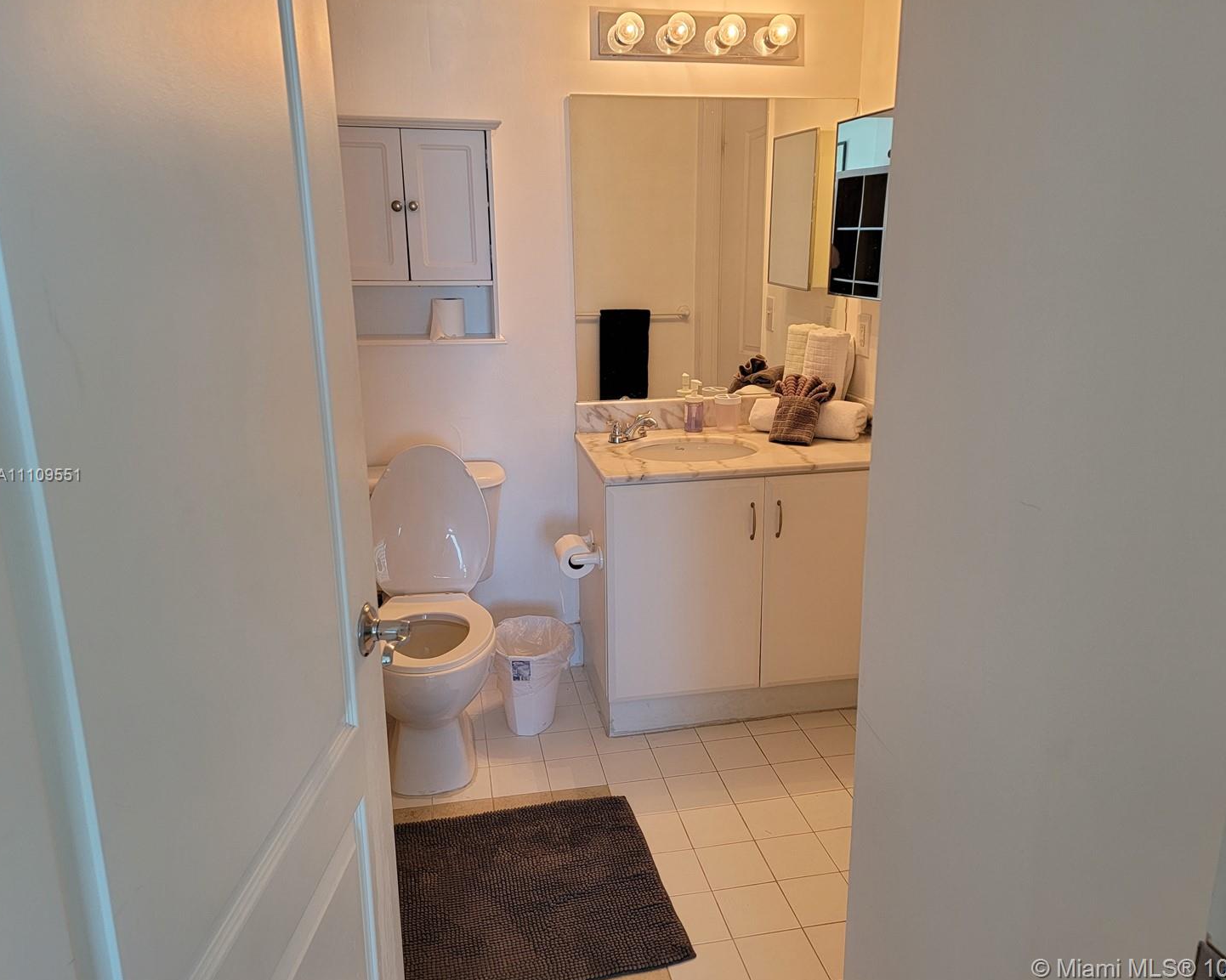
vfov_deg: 54.9
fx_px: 943
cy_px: 476
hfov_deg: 66.0
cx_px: 627
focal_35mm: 26
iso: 125
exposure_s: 1/119
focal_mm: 6.7
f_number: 1.8
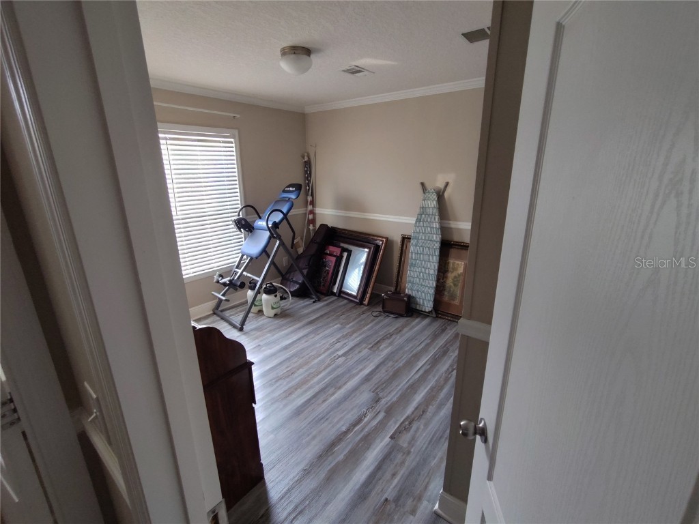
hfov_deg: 94.5
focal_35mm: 16
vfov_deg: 78.1
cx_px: 350
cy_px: 262
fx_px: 323
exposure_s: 1/40
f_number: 2.2
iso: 356
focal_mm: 1.66
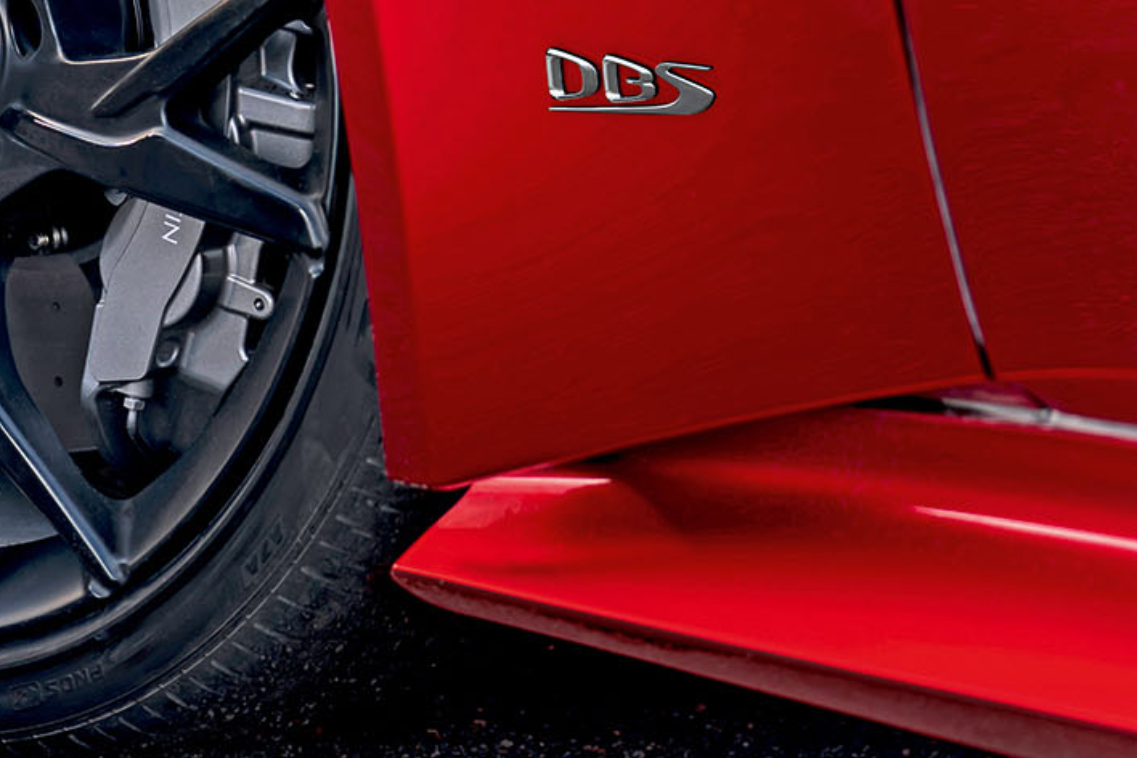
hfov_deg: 9.1
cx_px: 194
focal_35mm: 226
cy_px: -31
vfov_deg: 6.1
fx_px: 7137
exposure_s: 1/80
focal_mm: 100
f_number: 2.8
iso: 100
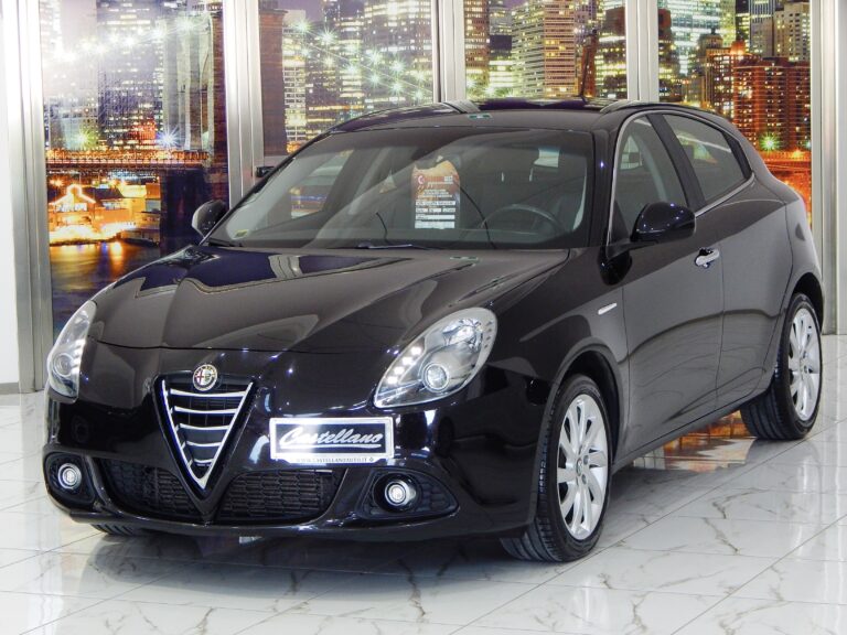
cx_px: 424
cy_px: 318
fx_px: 2545
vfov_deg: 14.2
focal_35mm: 104
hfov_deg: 18.9
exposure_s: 1/30
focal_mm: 18.7
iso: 280
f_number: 4.5
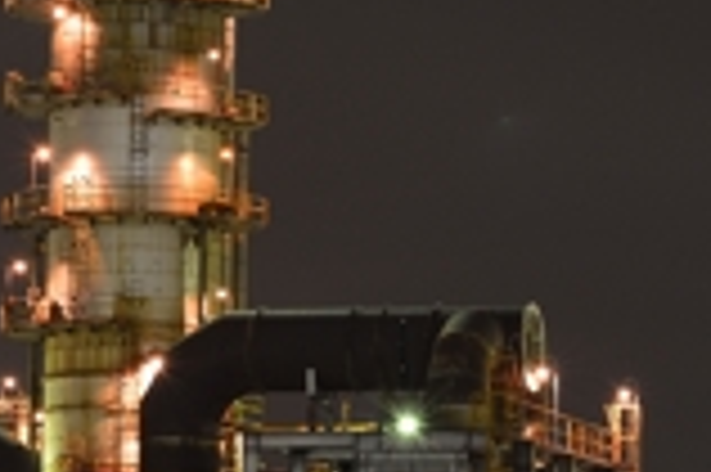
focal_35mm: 325
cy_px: 357
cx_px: 612
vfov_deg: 4.2
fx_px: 6412
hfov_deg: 6.3
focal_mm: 50
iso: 100
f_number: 8
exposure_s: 30
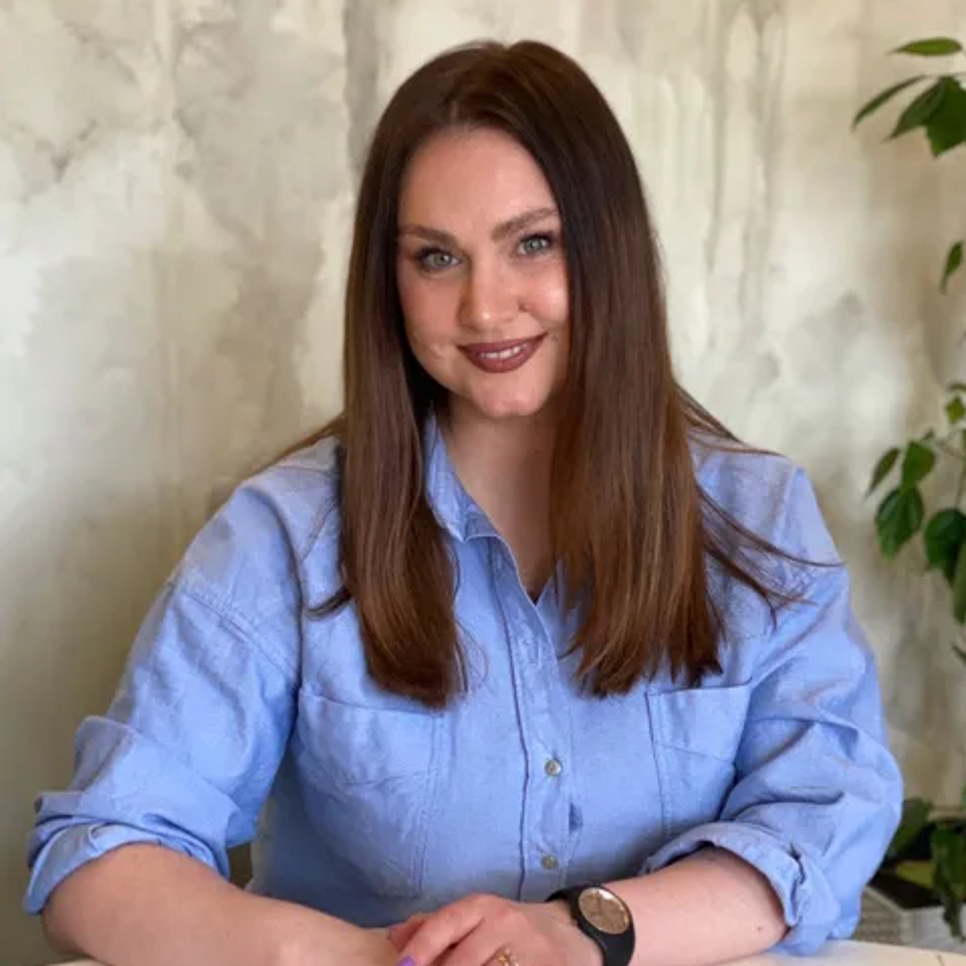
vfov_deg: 26.9
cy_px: 523
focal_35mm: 64
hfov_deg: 26.9
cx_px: 498
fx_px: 2021
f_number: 2
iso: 200
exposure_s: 1/100
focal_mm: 6
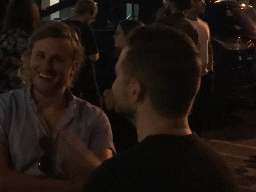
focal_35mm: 109
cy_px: -25
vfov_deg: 13.3
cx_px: -82
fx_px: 806
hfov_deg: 16.9
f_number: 1.8
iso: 500
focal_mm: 3.99
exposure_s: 1/15
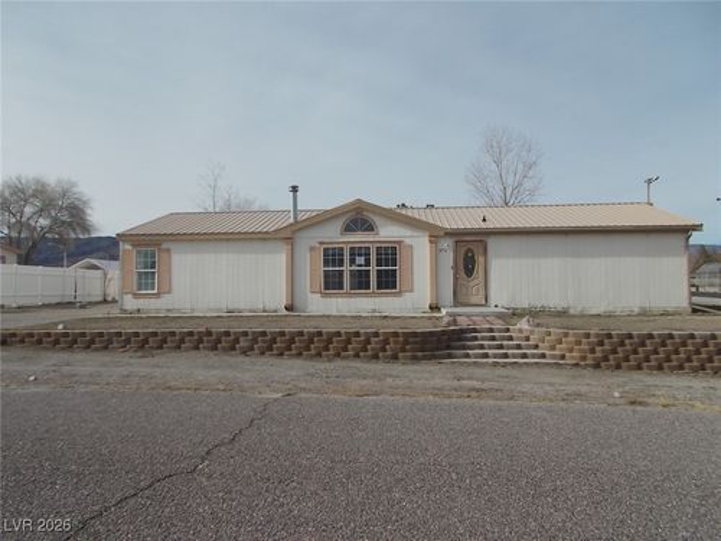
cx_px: 360
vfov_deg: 53.1
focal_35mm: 26
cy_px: 270
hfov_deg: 67.3
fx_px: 542
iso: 80
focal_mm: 4.6
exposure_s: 1/250
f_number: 8
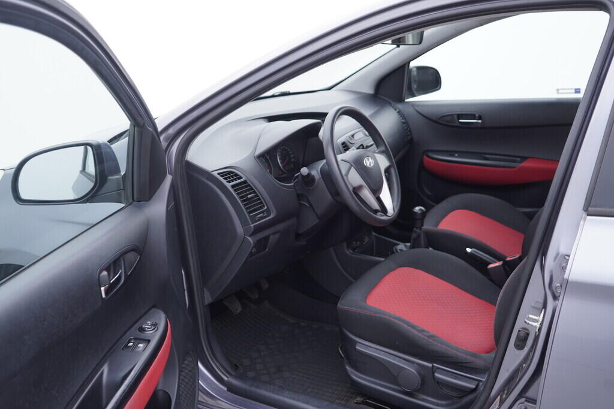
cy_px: 204
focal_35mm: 36
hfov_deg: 53.1
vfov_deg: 36.9
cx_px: 307
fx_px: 614
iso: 125
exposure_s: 1/40
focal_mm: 24
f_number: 2.8
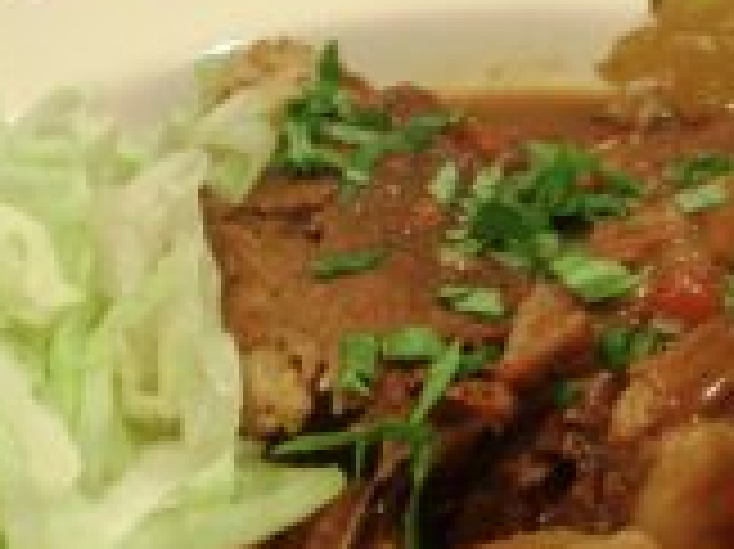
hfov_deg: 22.5
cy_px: 540
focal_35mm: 86
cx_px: 590
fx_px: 1822
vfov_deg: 16.8
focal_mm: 5.8
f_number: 2.6
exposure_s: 1/15
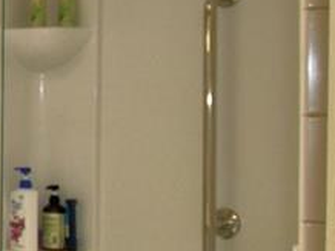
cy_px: 112
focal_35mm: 106
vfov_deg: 13.9
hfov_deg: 13.9
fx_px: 1025
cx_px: -441
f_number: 4.5
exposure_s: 1/100
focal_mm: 10
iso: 100
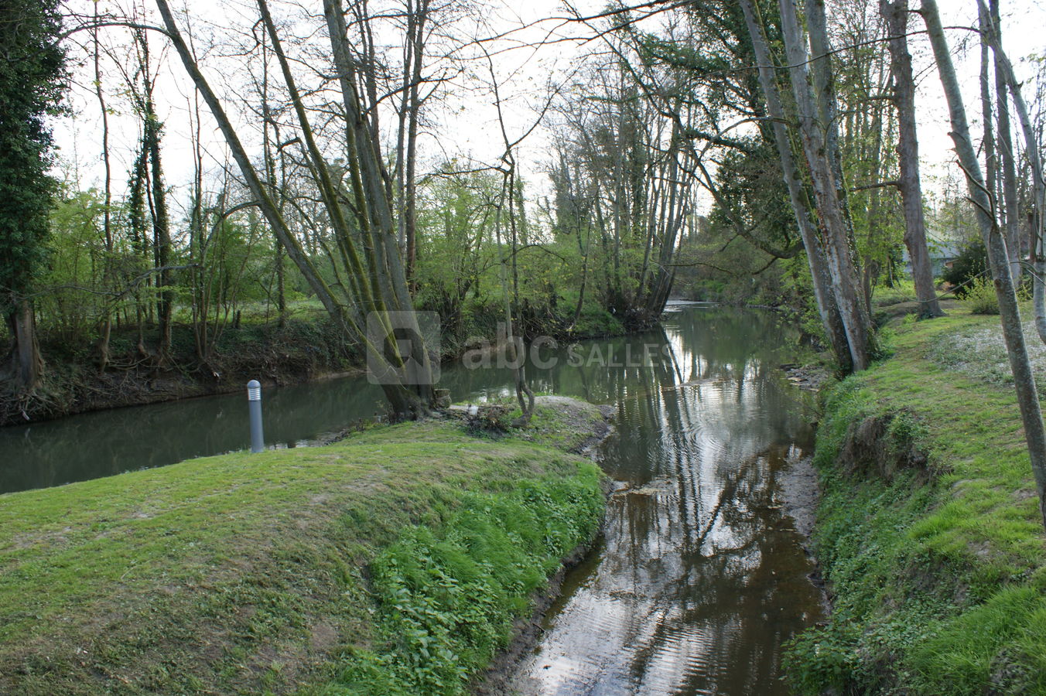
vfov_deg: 47.9
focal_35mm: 27
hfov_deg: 67.4
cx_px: 523
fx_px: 784
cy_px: 348
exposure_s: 1/40
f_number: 5
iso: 100
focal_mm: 18
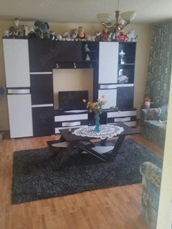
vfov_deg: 60.0
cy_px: 111
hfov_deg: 46.7
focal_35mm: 30
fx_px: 199
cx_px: 77
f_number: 1.89
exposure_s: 1/25
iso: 320
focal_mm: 5.89
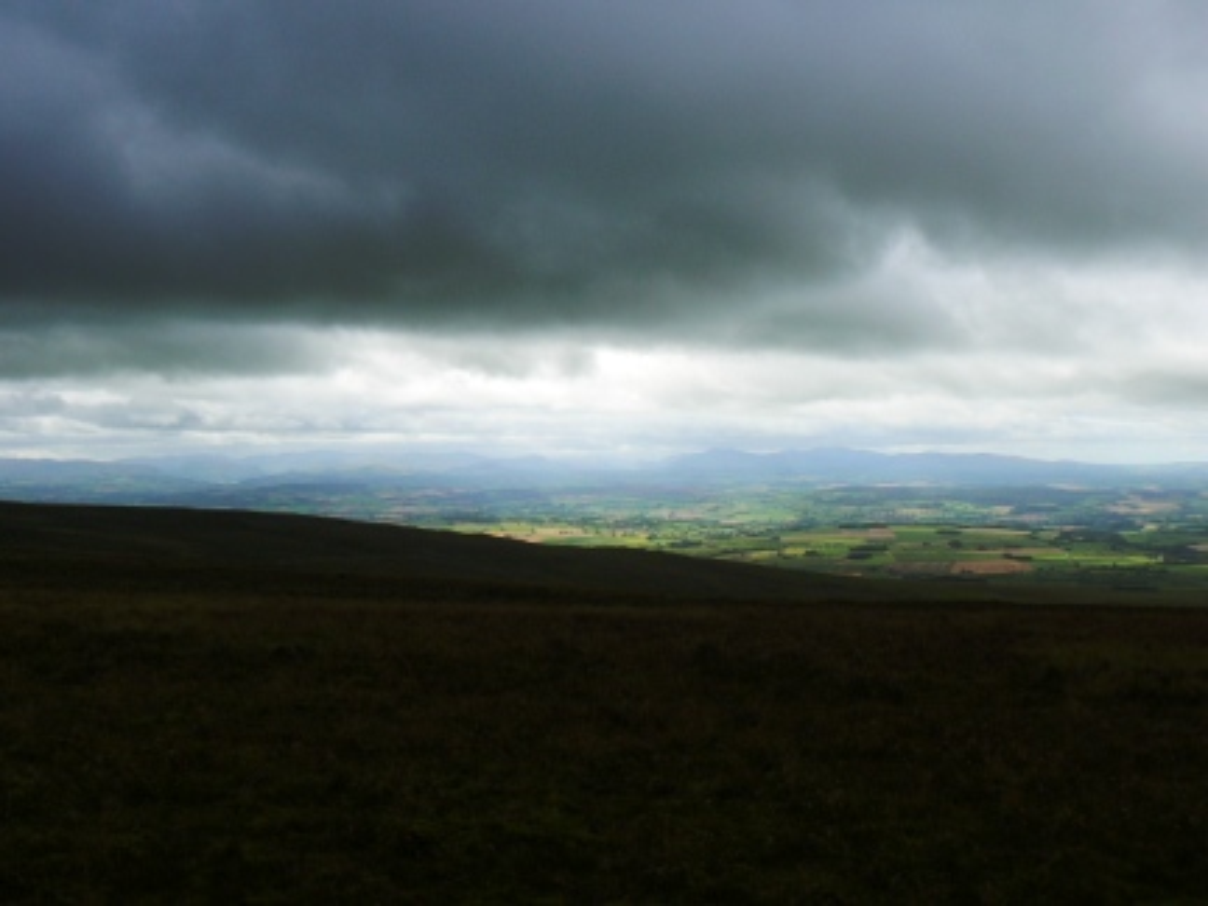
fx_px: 1256
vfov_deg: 39.7
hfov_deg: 51.4
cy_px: 453
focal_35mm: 36
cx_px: 604
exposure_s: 1/500
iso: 80
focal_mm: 6
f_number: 5.6
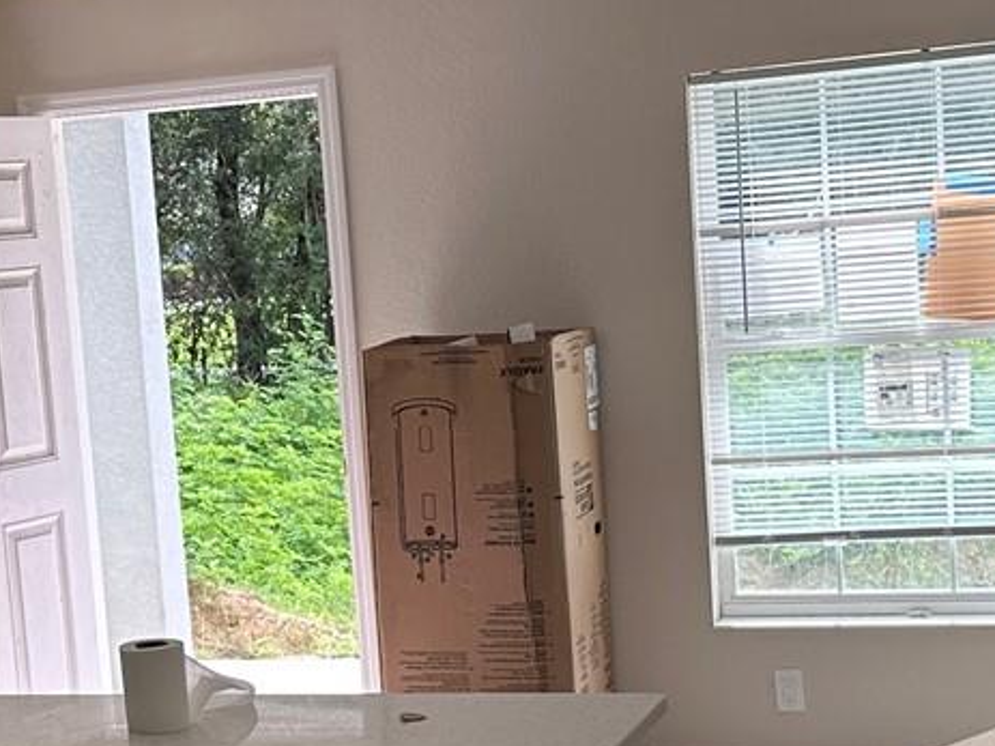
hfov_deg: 23.4
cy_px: 516
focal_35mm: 83
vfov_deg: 17.7
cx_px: 266
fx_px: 2385
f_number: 1.78
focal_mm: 6.86
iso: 80
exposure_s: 1/567
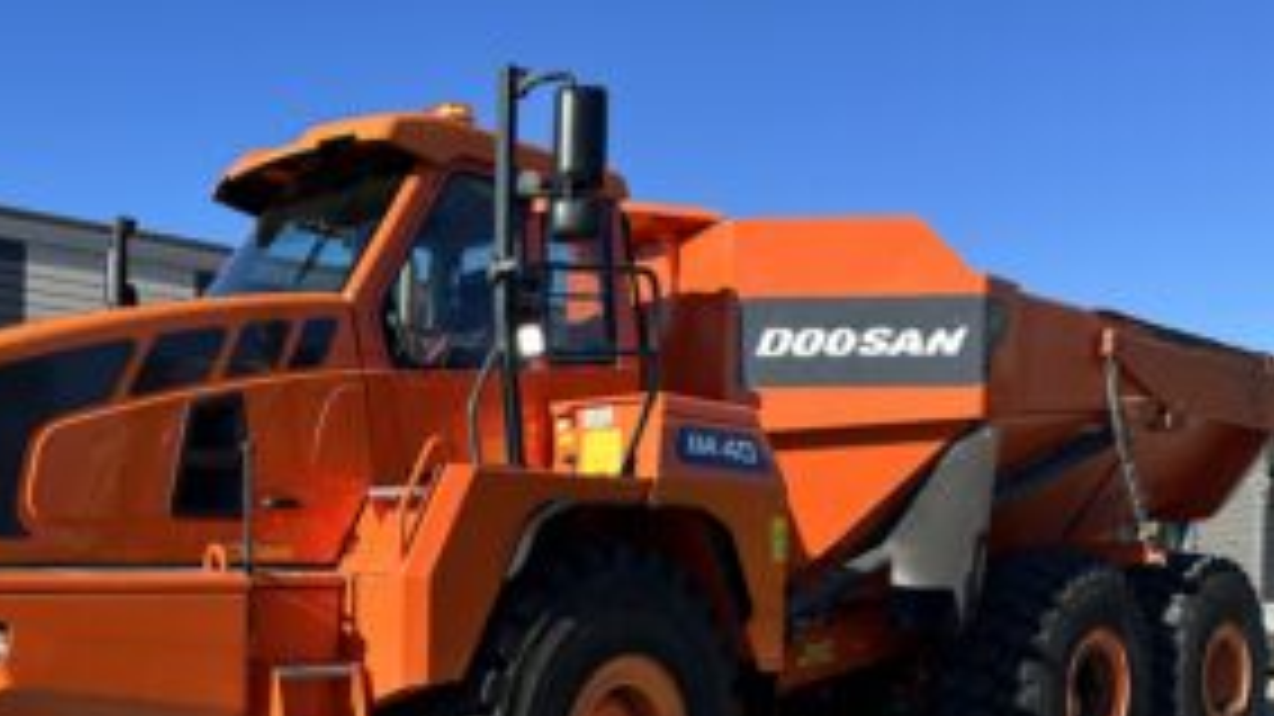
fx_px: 1250
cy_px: 599
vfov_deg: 31.0
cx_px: 450
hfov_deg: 53.2
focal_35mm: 37
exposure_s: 1/2660
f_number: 1.78
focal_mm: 6.86
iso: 80
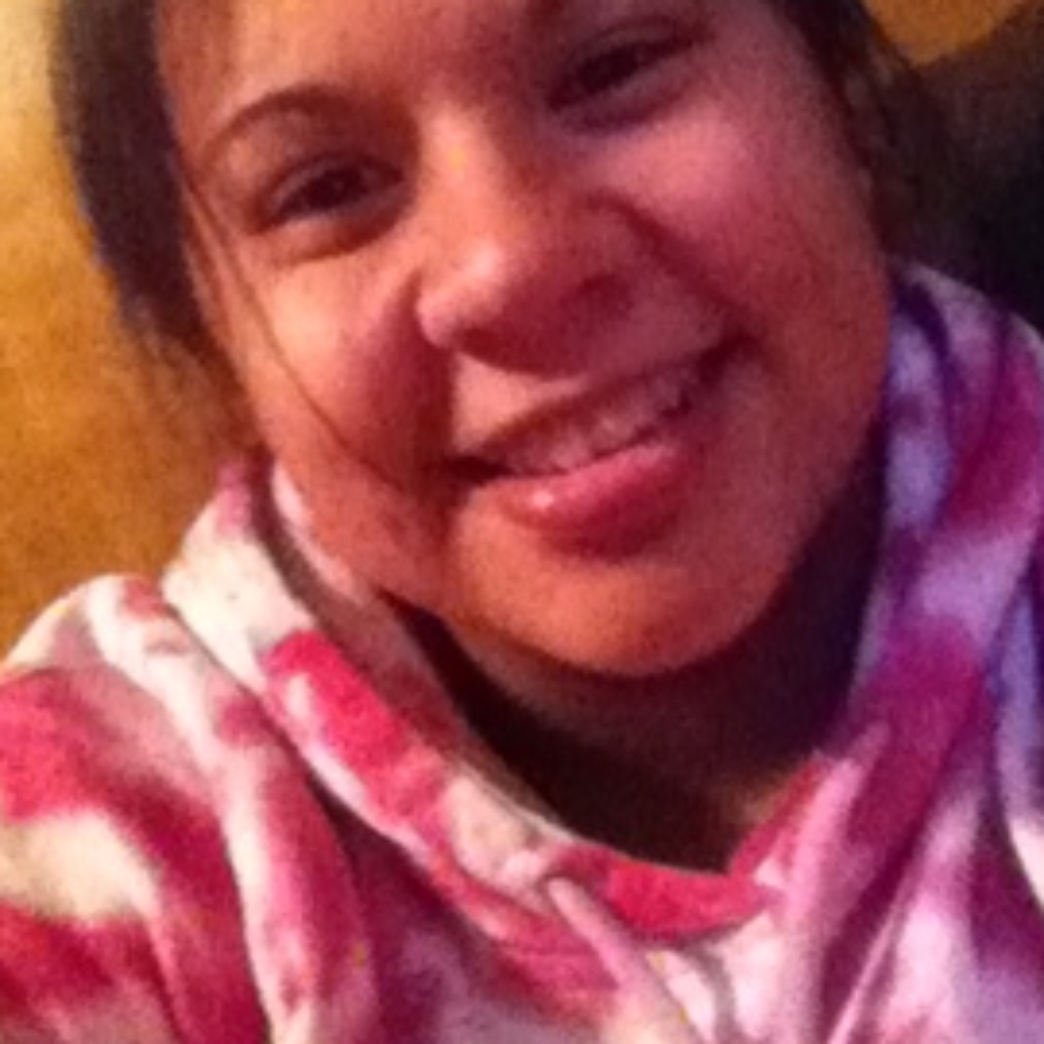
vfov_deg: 30.3
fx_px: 1877
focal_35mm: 55
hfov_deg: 31.1
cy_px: 197
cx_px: 495
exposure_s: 1/24
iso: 2500
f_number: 2.4
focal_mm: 3.85
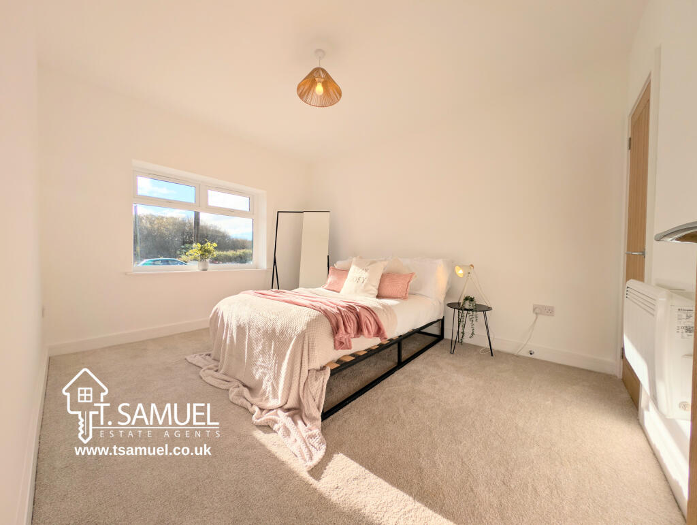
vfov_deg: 94.6
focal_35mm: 12
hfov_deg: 110.5
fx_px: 242
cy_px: 262
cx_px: 348
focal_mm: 2.23
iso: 37
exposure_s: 1/1650
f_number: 1.95
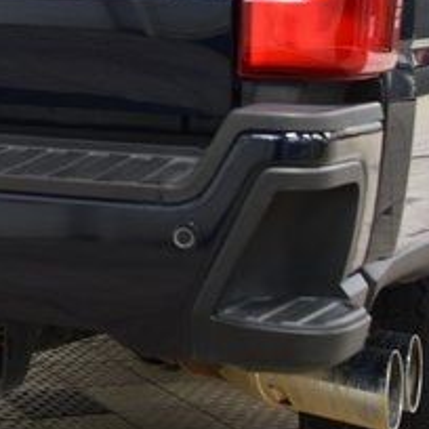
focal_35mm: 112
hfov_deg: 14.5
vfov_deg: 15.3
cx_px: -210
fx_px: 1570
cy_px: 18
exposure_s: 1/60
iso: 1600
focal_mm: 28
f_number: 3.5
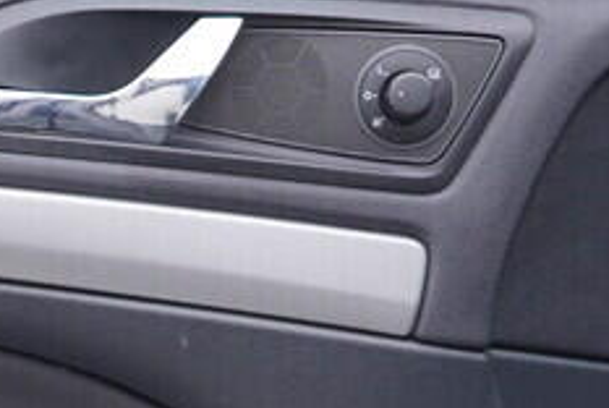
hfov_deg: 12.6
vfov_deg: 8.5
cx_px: -144
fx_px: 2676
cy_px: 619
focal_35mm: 158
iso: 125
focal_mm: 24
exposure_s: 1/40
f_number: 2.8
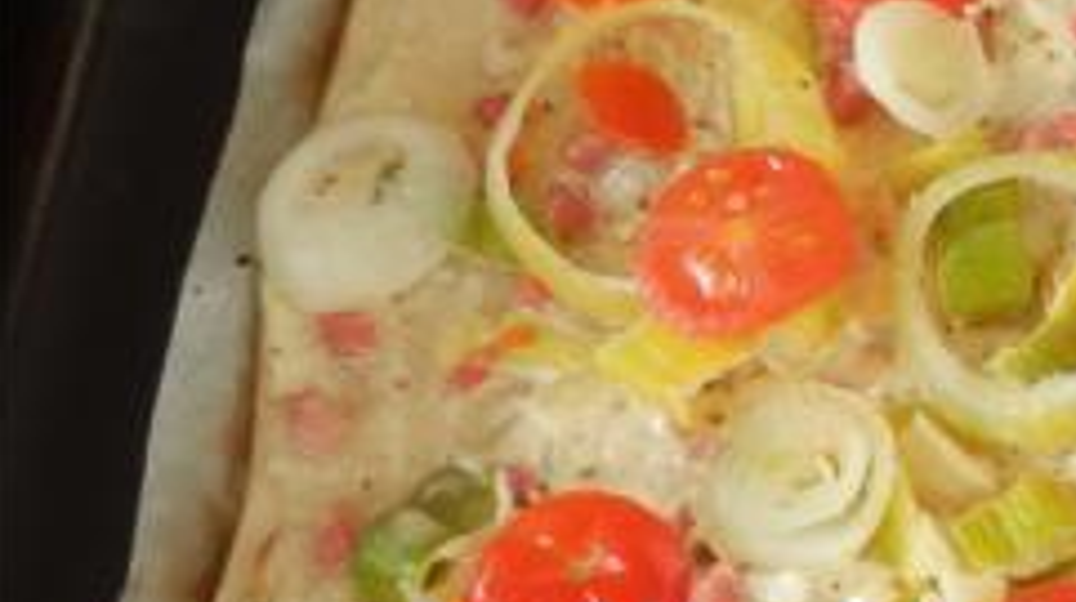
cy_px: 680
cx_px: 2092
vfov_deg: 11.1
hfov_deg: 16.0
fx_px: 3050
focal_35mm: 107
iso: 100
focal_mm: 4.5
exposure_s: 1/30
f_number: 3
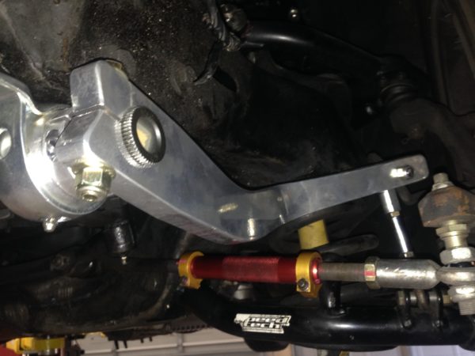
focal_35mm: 33
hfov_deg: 55.4
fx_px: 453
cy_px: 178
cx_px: 238
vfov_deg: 42.9
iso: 125
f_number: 2.4
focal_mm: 4.12
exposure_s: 1/16
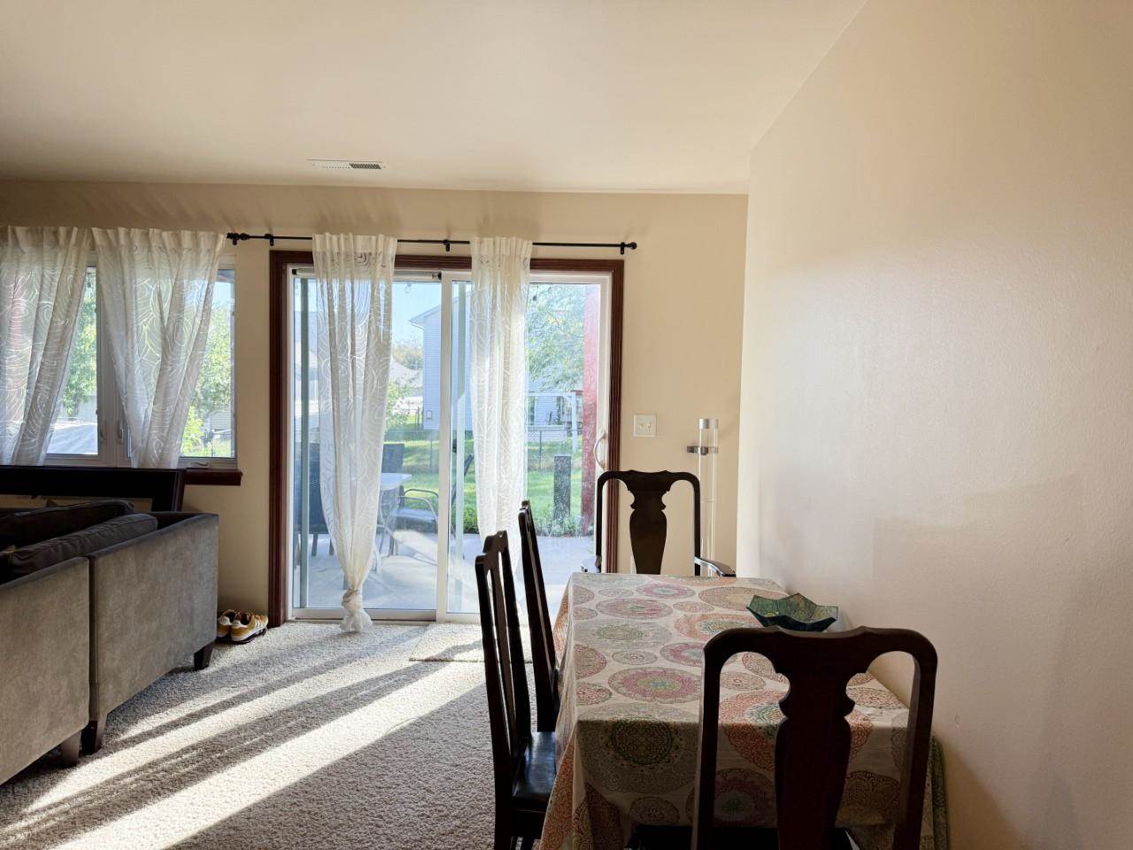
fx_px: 786
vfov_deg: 56.8
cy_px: 425
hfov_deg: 71.6
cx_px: 566
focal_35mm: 24
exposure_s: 1/317
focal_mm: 6.76
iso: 100
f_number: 1.78
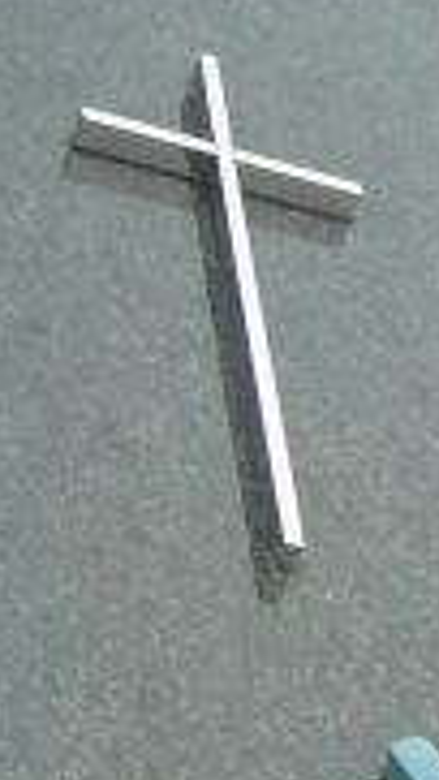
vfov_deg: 14.9
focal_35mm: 135
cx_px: 736
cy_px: 1116
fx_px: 2790
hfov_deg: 8.7
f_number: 2.8
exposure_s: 1/160
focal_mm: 5.2
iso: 80
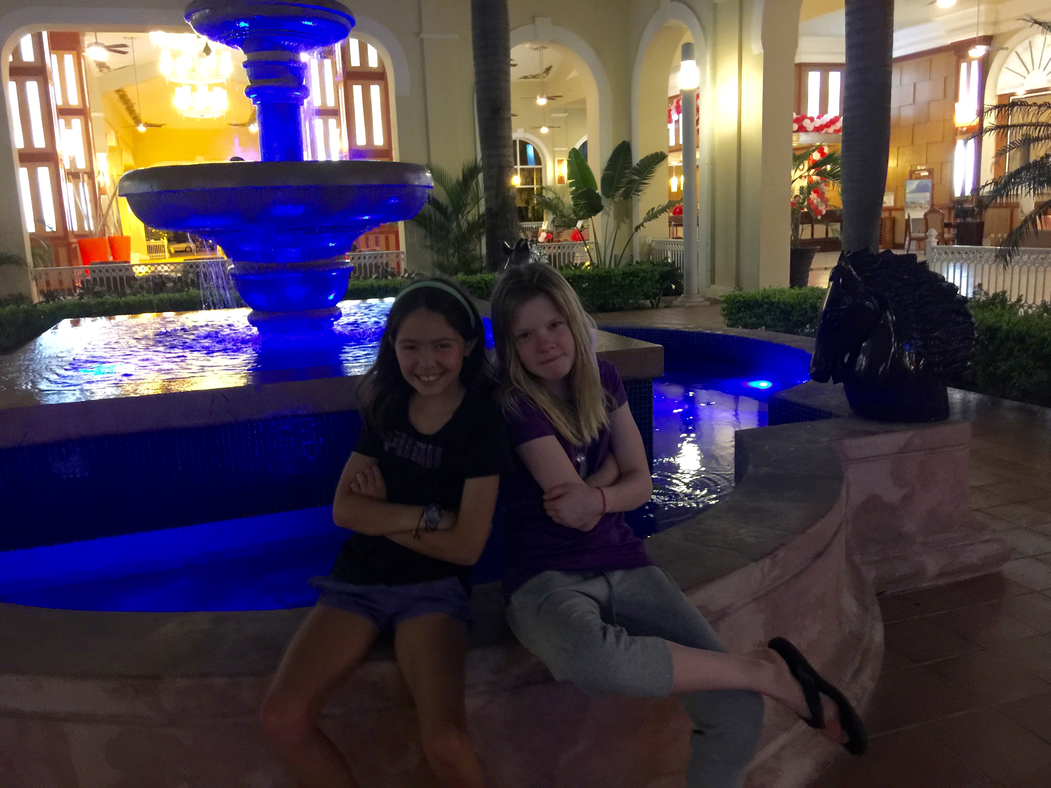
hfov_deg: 61.7
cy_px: 394
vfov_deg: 48.2
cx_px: 526
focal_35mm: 29
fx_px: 880
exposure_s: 1/4
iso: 125
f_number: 2.2
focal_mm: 4.15
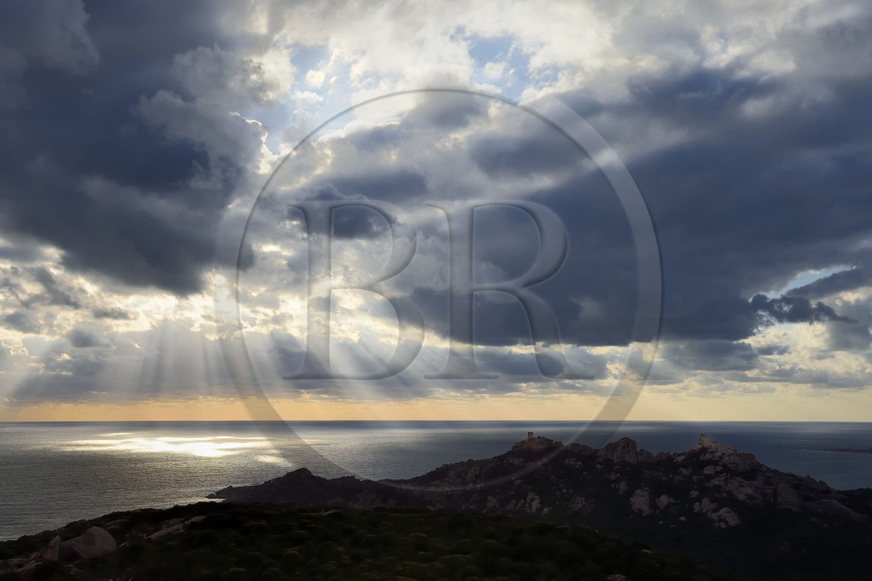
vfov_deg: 31.9
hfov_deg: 46.4
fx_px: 1017
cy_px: 290
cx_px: 436
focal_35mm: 42
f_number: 14
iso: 200
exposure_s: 1/320
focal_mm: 42
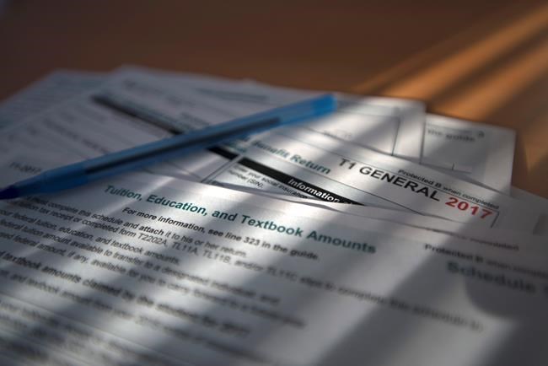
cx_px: 274
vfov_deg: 43.6
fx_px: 457
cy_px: 183
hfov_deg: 61.9
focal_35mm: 30
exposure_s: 1/400
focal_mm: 30
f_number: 2.8
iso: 320
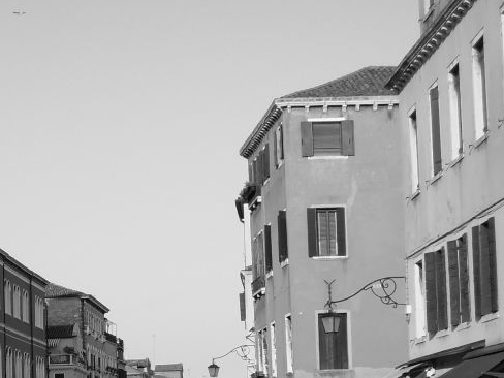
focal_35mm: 105
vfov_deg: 13.9
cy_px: 369
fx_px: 1529
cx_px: 42
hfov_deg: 18.4
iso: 160
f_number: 3.3
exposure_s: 1/800
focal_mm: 9
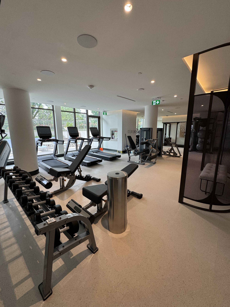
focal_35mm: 14
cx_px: 115
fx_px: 124
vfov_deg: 102.1
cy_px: 154
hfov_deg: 85.7
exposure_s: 1/120
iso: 125
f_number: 2.2
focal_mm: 2.22
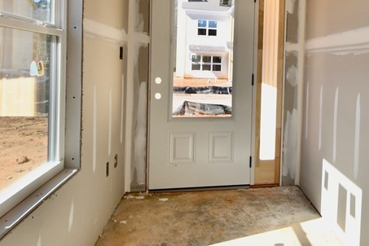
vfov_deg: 36.4
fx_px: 369
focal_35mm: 36
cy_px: 76
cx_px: 314
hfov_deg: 48.9
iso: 100
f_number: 6.3
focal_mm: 10
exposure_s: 1/160
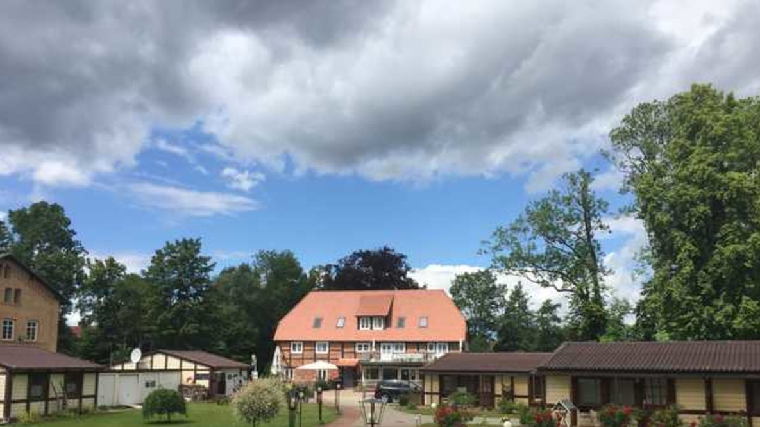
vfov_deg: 36.2
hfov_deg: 61.0
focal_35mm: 32
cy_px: 288
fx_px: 645
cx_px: 383
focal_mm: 4.15
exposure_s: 1/2083
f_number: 2.2
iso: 32
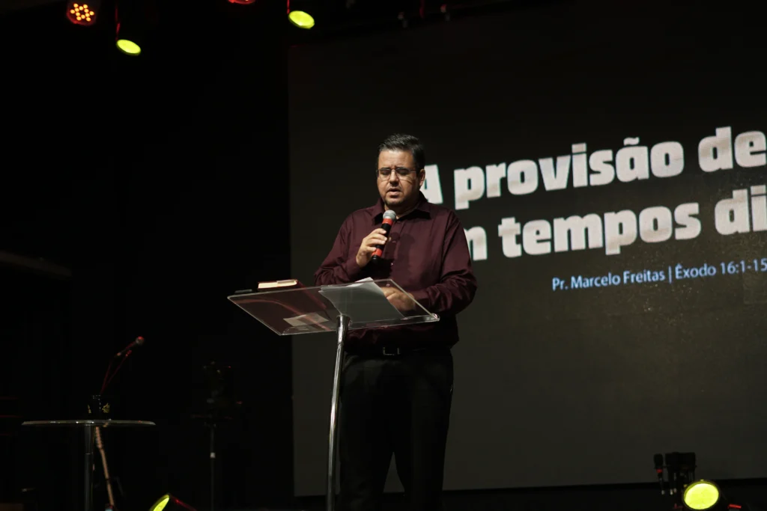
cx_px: 384
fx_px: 1598
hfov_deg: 27.0
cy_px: 256
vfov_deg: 18.2
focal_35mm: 75
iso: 160
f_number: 1.8
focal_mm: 50
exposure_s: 1/125
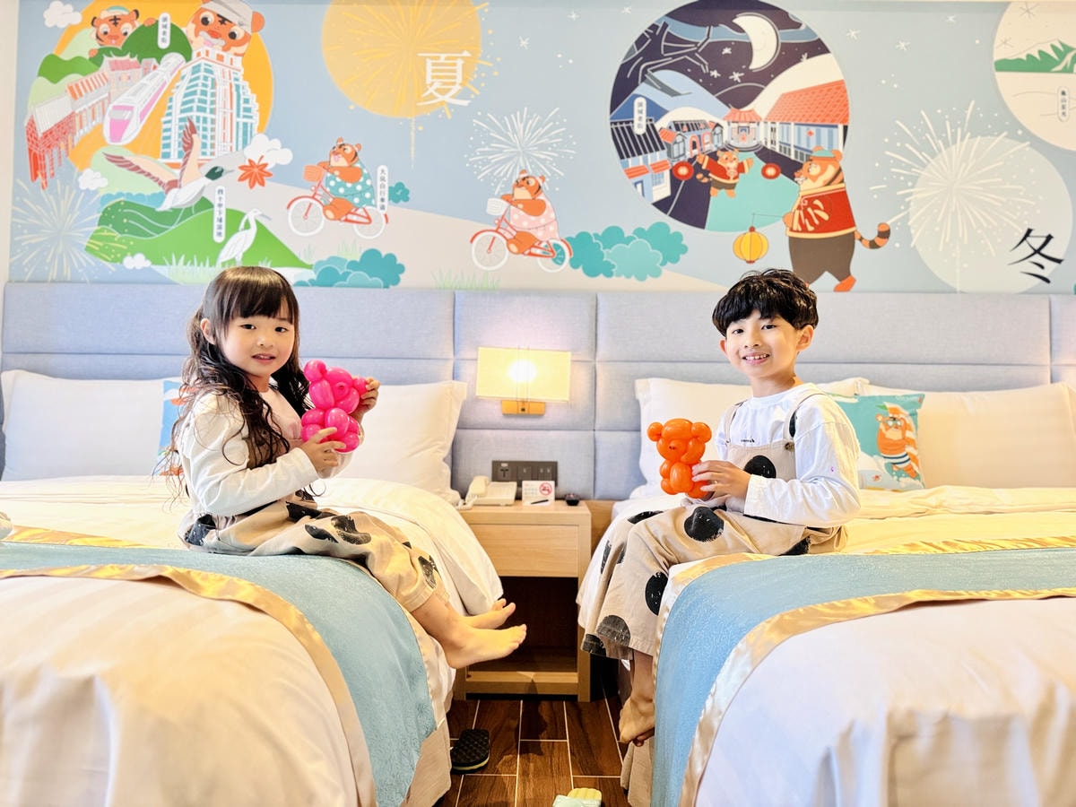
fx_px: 746
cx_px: 538
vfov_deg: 56.8
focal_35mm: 24
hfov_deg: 71.6
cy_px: 404
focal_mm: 6.76
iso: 500
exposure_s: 1/60
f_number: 1.78
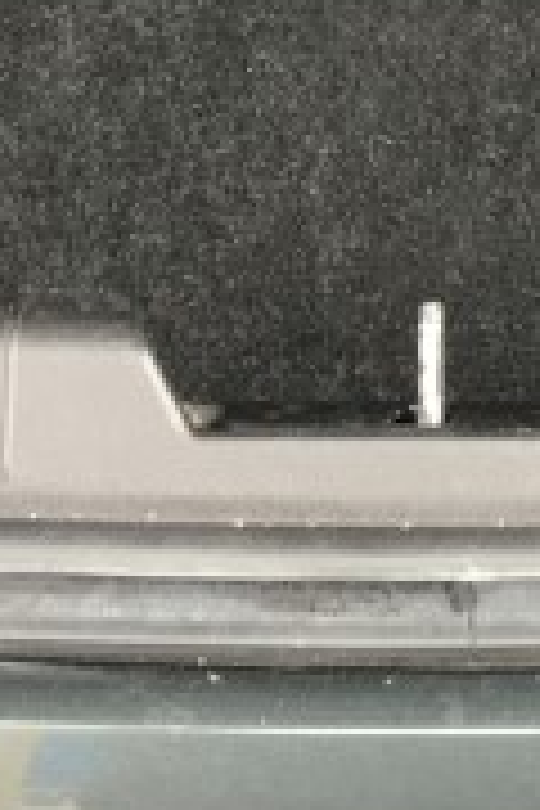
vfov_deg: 10.9
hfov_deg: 8.0
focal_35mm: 172
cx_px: 490
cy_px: -788
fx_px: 3870
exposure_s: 1/120
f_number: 2.2
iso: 32
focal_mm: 4.15
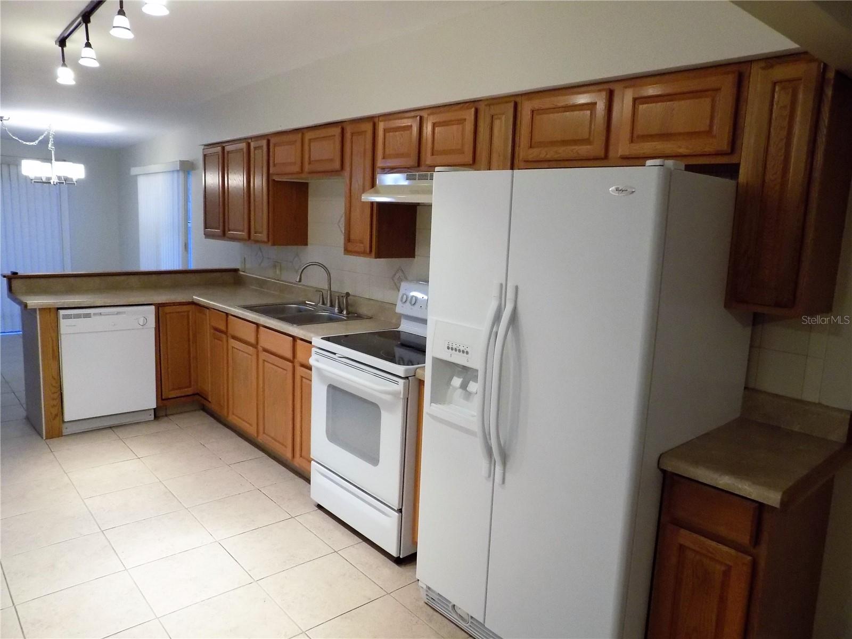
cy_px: 320
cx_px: 426
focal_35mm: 24
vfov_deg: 56.8
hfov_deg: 71.6
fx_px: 591
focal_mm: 4.3
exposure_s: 1/25
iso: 400
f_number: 3.1
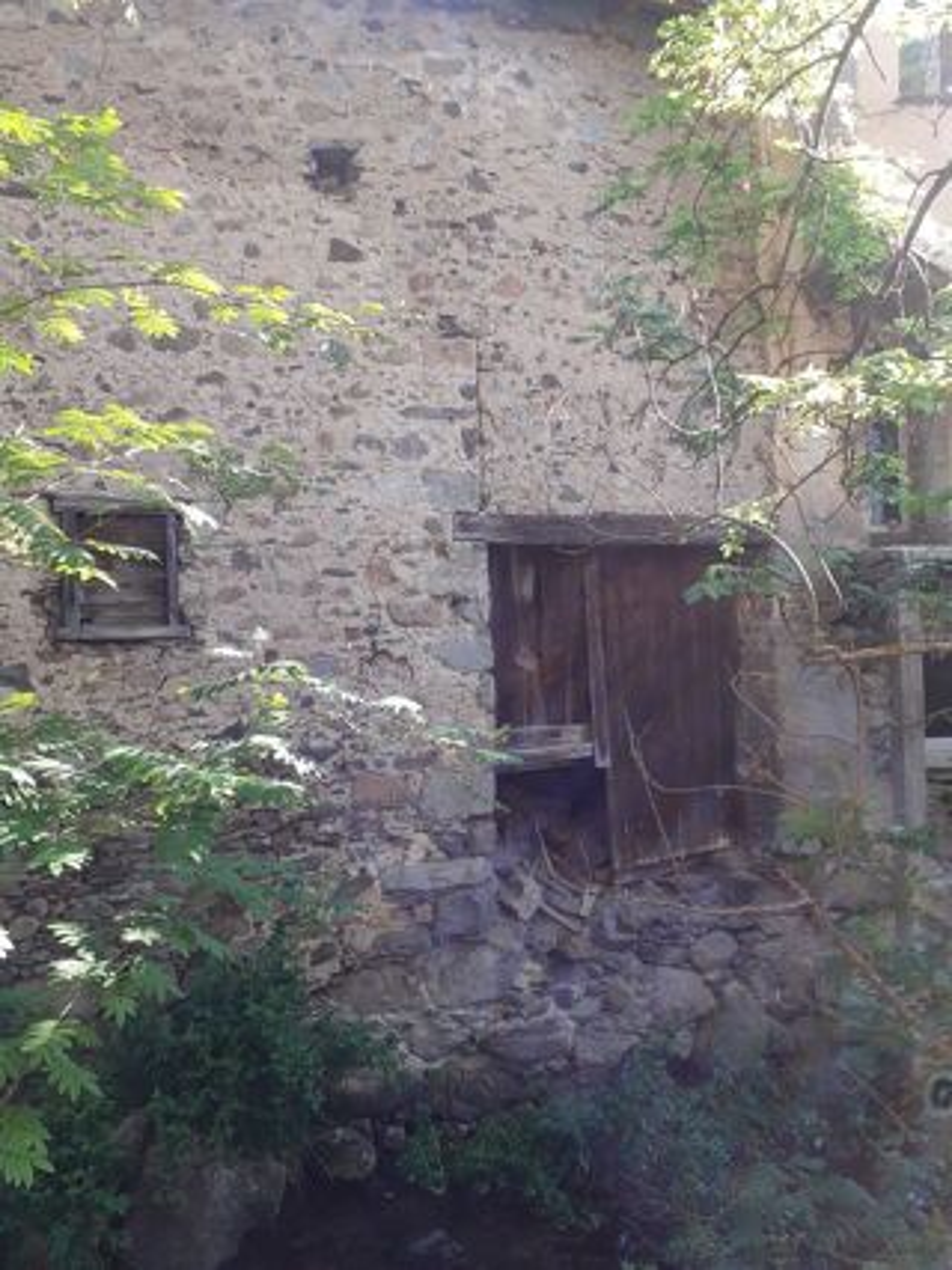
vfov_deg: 65.3
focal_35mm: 27
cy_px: 635
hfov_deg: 51.3
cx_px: 476
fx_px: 991
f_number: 1.9
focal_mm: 3.6
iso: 40
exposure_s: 1/106
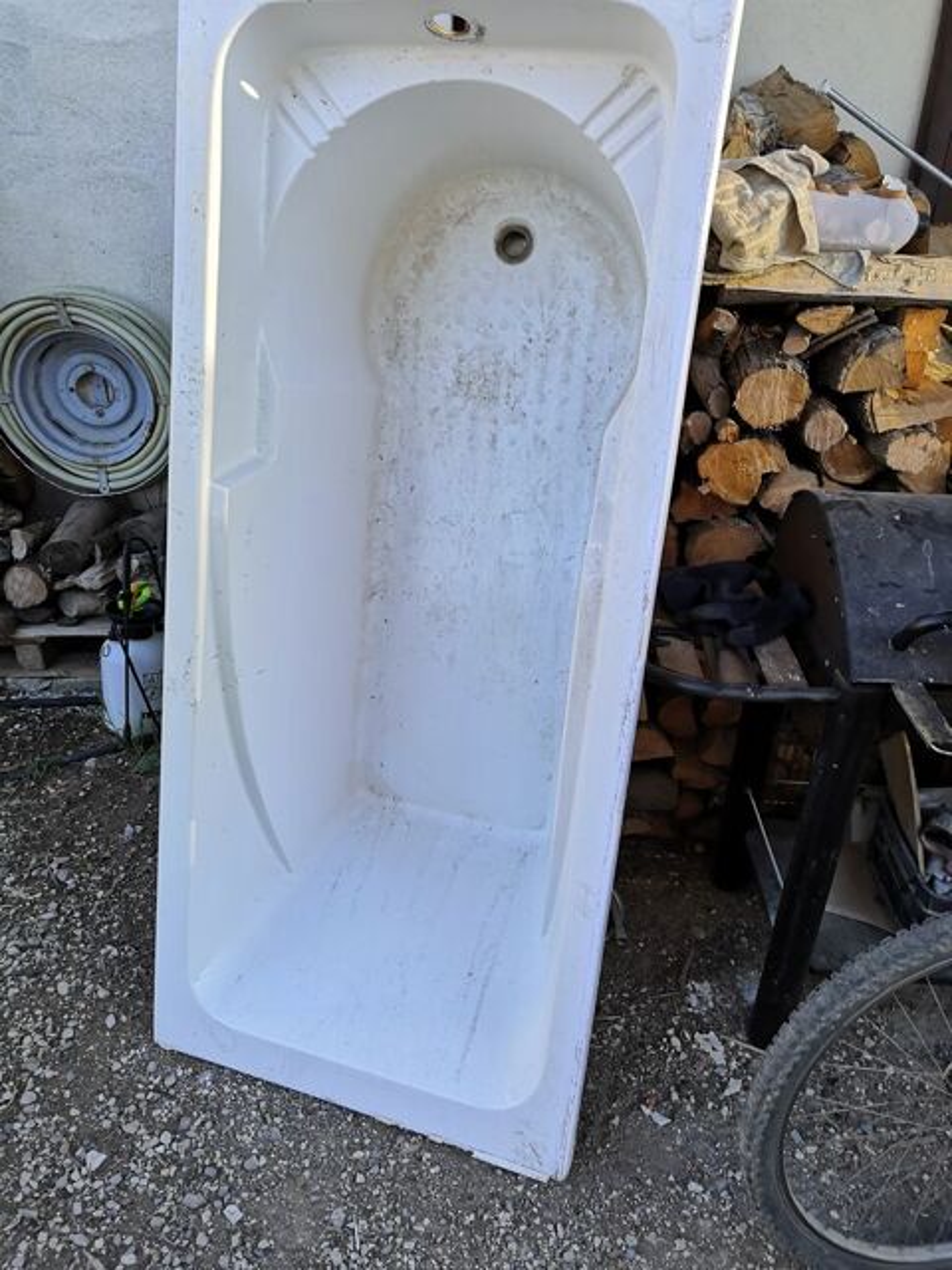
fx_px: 990
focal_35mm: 27
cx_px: 476
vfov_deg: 65.3
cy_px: 635
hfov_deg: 51.4
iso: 50
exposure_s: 1/220
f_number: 1.8
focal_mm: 3.95
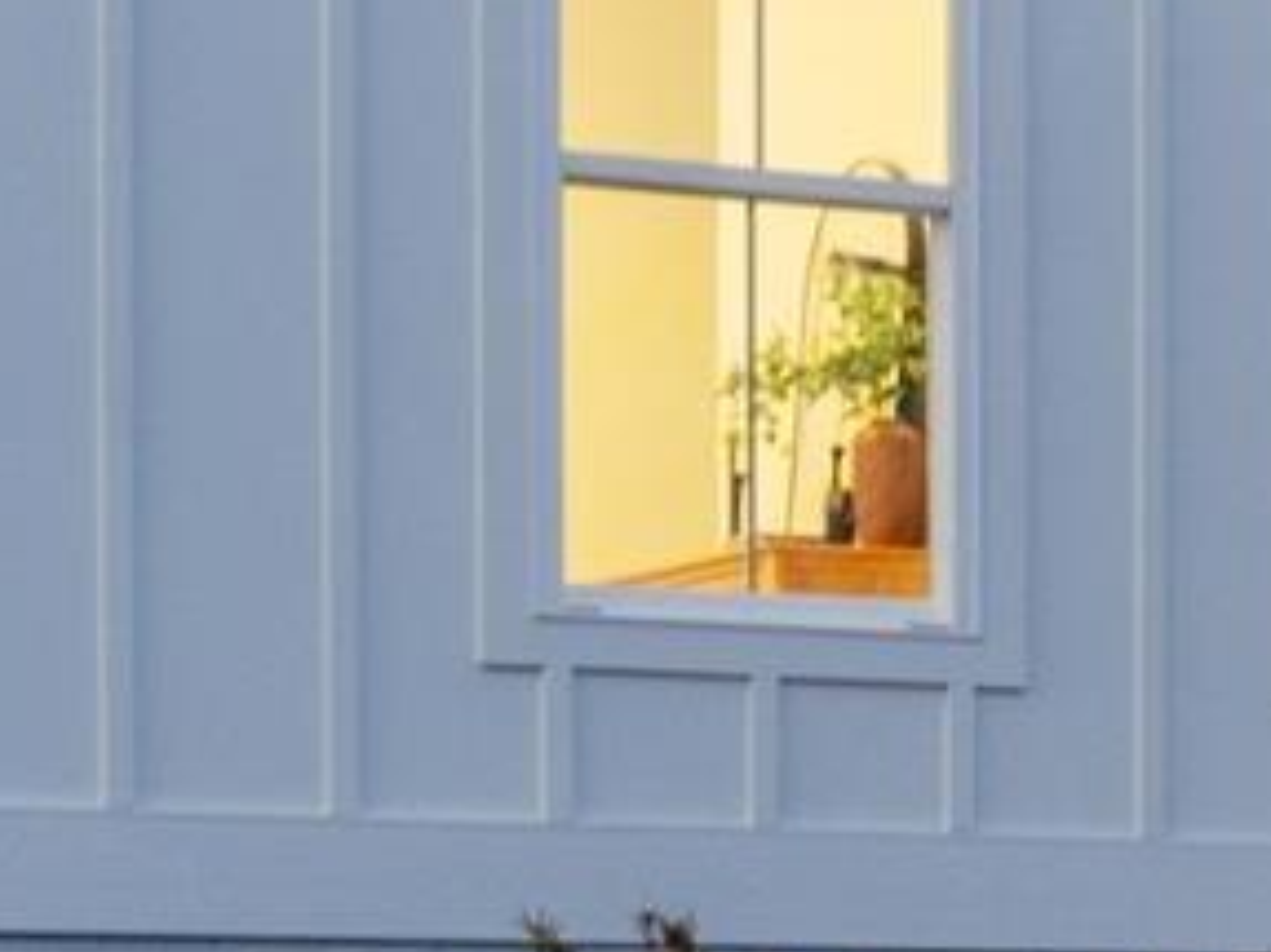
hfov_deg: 10.5
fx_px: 5989
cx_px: 3011
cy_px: 142
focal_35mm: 163
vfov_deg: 9.1
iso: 100
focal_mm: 13
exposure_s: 2.5
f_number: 9
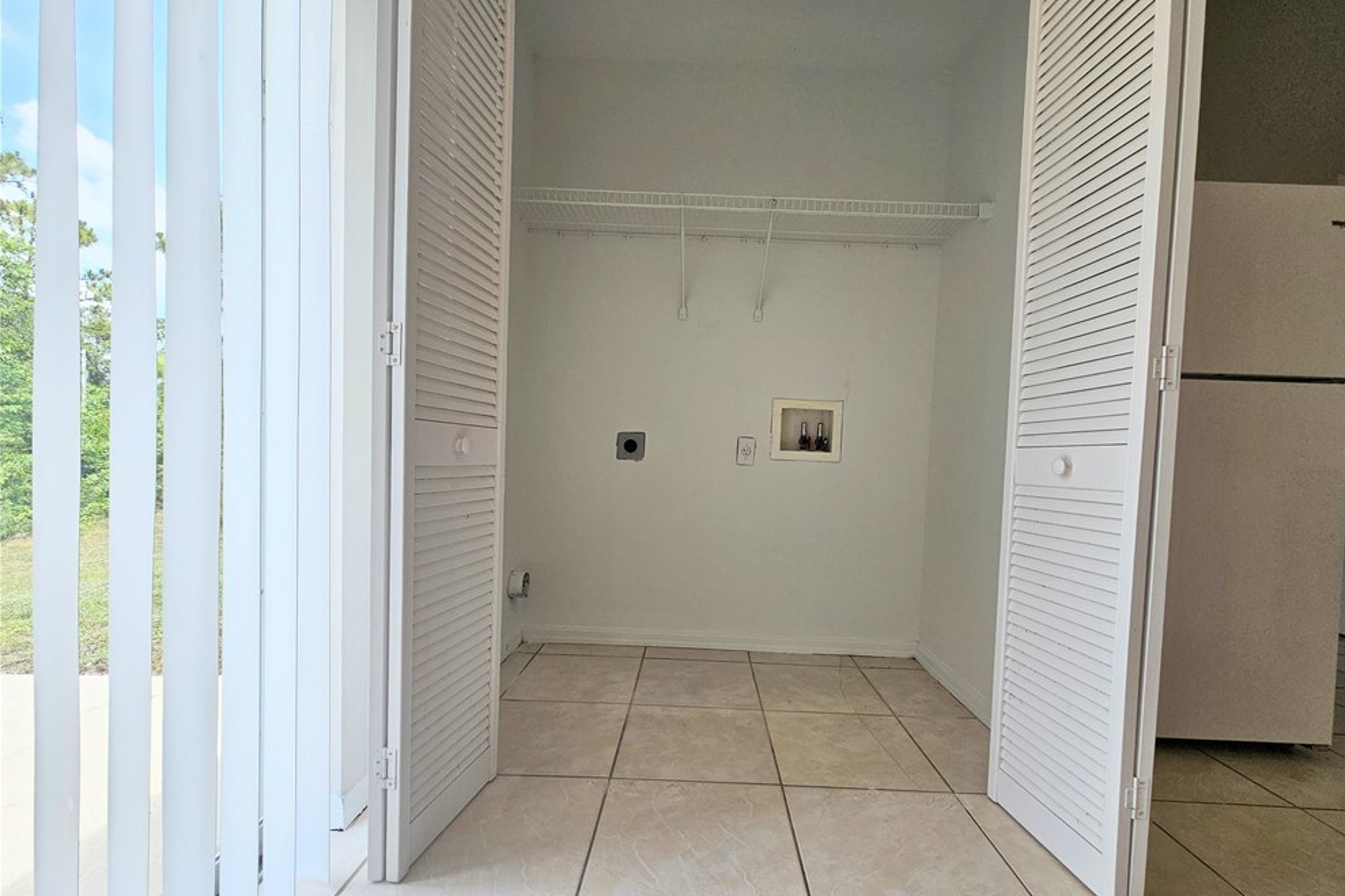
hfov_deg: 104.2
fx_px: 523
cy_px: 469
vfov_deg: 81.1
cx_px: 695
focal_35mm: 14
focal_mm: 2.2
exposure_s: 1/372
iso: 50
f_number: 2.2
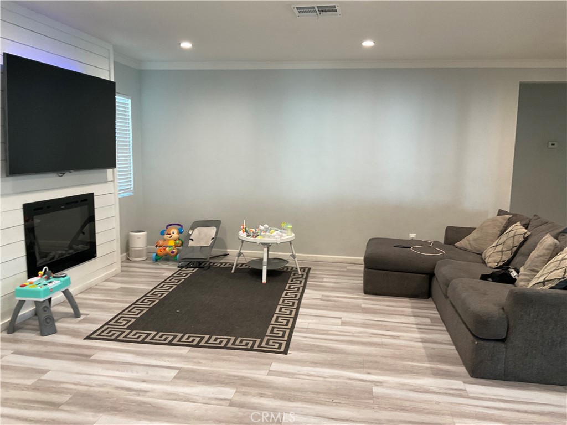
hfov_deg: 61.7
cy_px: 212
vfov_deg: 48.2
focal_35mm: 29
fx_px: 475
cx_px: 284
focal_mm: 3
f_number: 1.8
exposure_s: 1/60
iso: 80
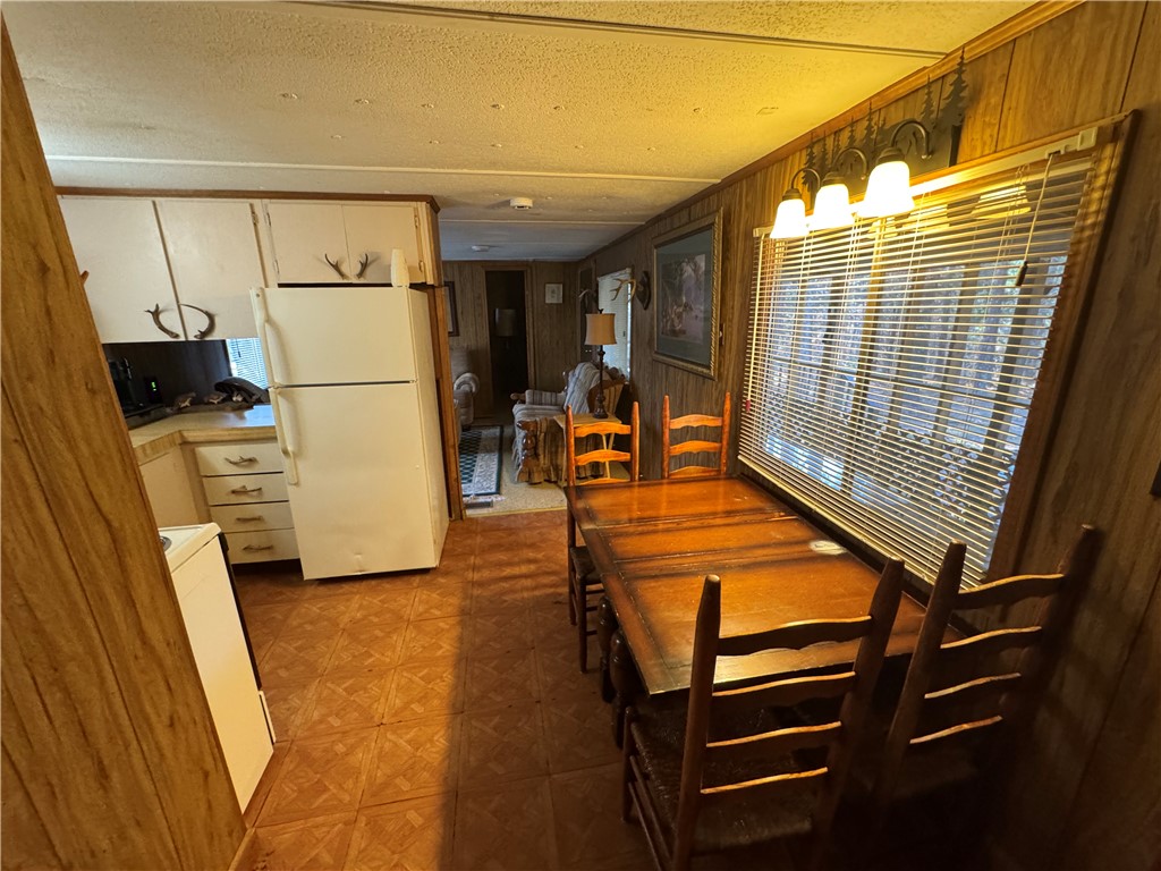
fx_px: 470
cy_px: 436
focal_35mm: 14
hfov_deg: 102.1
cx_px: 580
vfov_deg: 85.7
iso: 640
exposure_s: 1/60
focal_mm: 2.22
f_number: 2.2
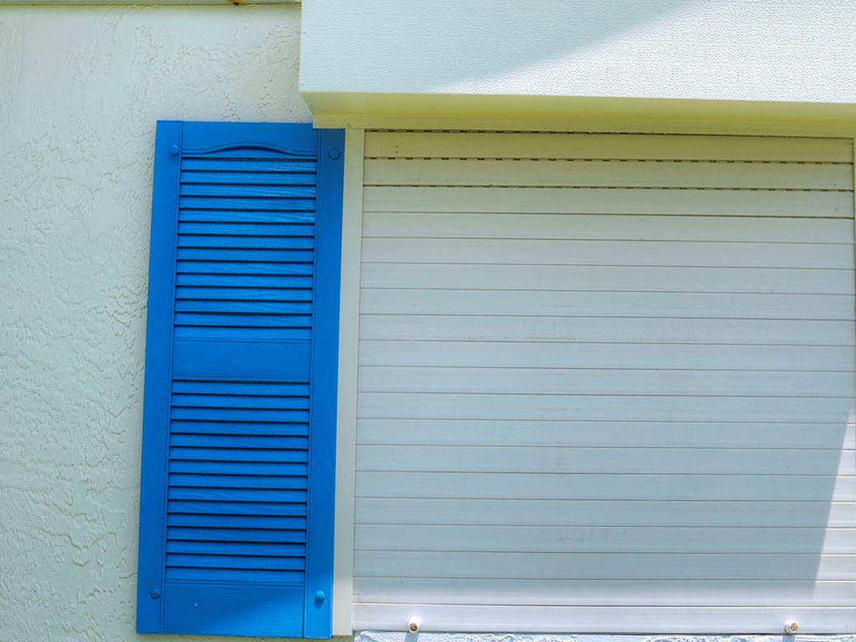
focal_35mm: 61
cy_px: 283
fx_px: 1509
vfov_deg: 24.0
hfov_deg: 31.4
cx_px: 579
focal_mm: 20
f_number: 8
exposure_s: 1/500
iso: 200
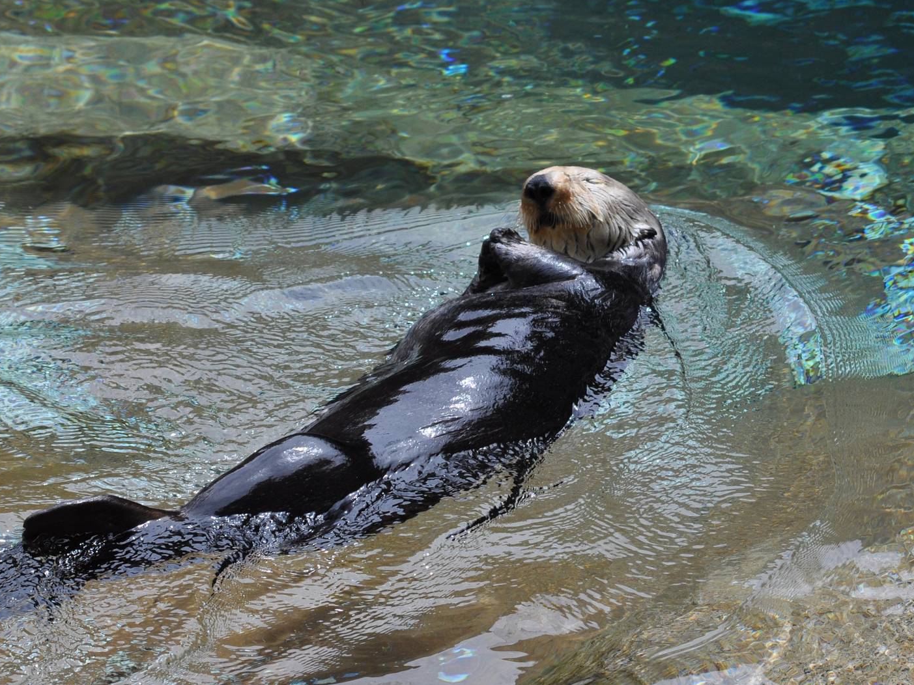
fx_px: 3036
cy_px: 341
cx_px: 450
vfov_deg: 12.9
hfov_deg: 17.1
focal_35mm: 115
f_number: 5.6
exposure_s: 1/500
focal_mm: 70
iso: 220
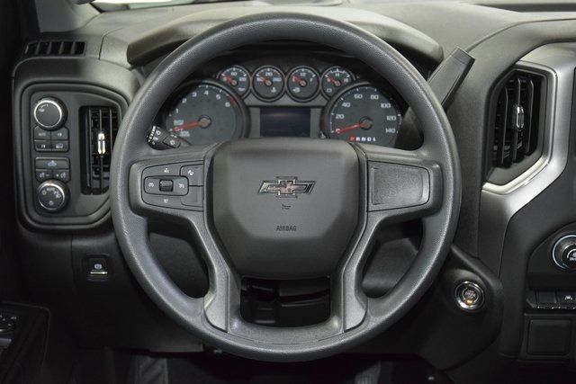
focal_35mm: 52
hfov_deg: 37.8
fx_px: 840
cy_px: 192
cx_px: 288
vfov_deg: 25.8
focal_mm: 35
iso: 3200
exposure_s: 1/40
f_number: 4.2
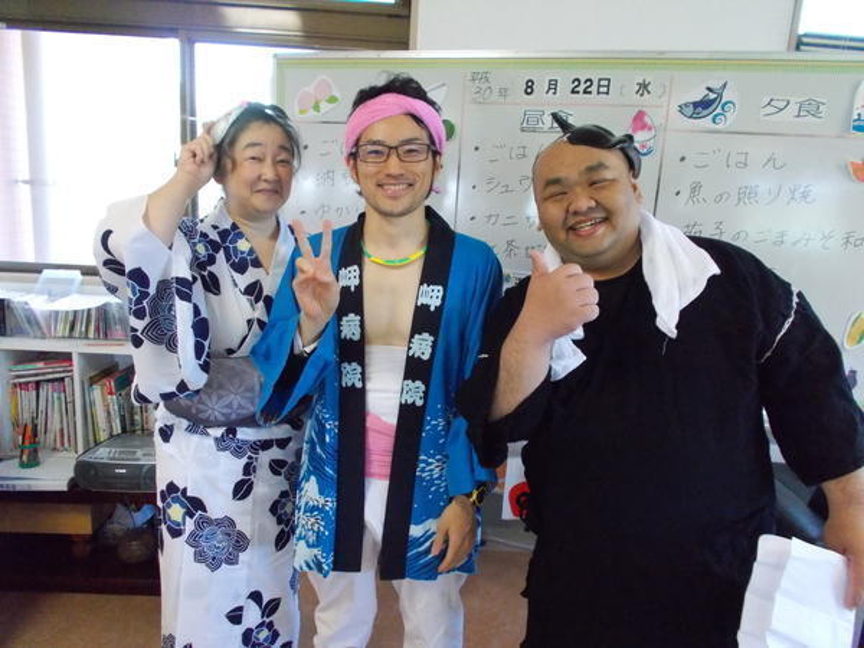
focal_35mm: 26
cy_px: 324
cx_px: 432
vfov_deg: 53.1
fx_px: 649
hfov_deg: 67.3
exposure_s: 1/125
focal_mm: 4.6
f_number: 3.2
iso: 800
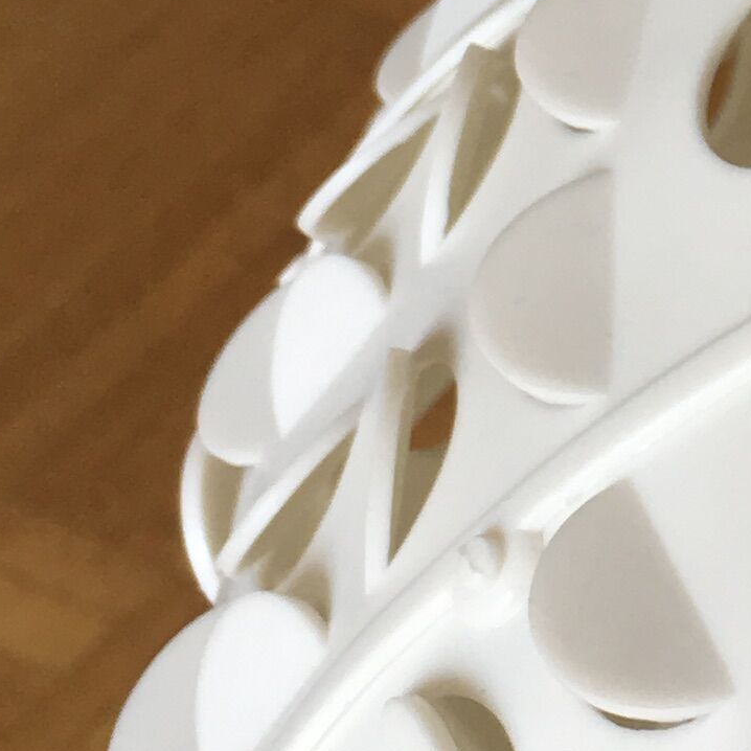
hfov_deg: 11.3
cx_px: 1349
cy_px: 127
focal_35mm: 144
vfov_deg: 12.1
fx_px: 3535
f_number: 2.2
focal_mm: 4.15
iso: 32
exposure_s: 1/100
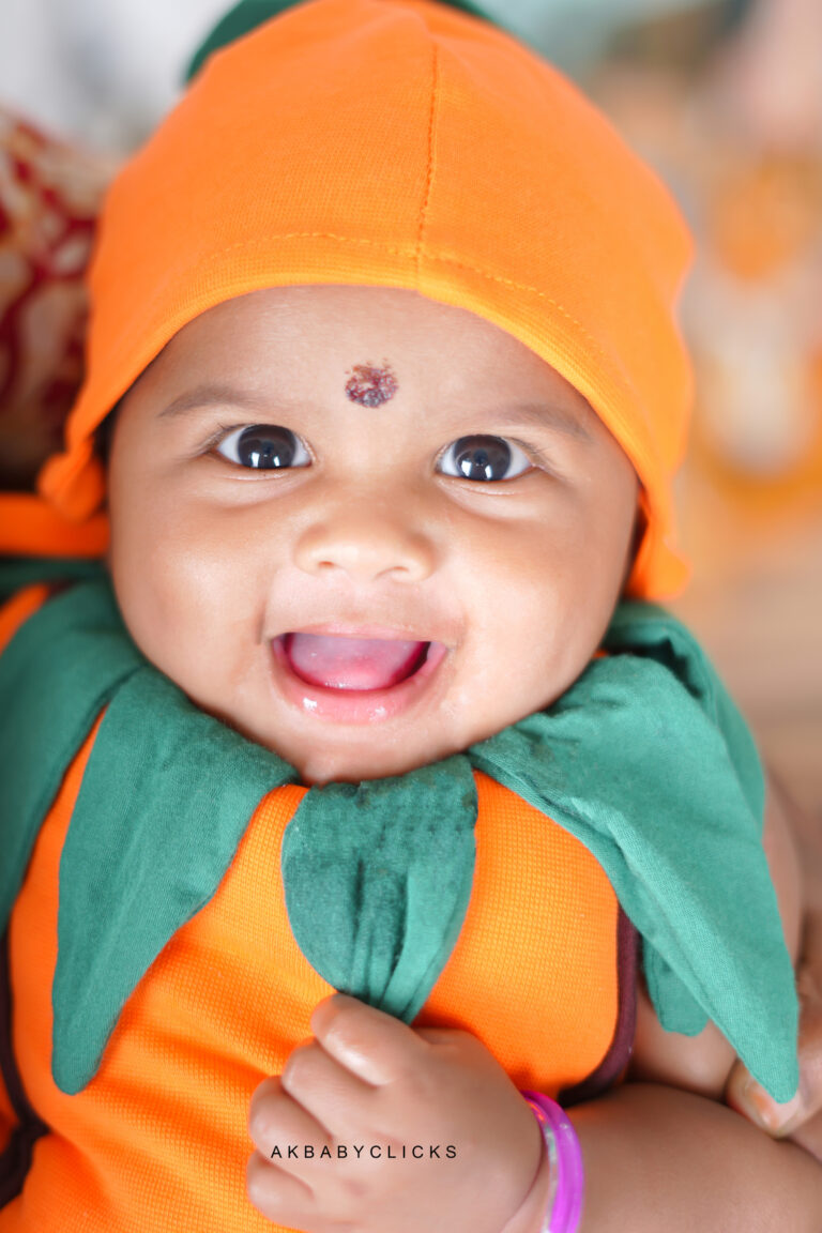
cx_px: 411
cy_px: 616
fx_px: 1712
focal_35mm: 50
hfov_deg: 27.0
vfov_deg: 39.6
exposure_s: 1/160
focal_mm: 50
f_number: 1.8
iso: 125
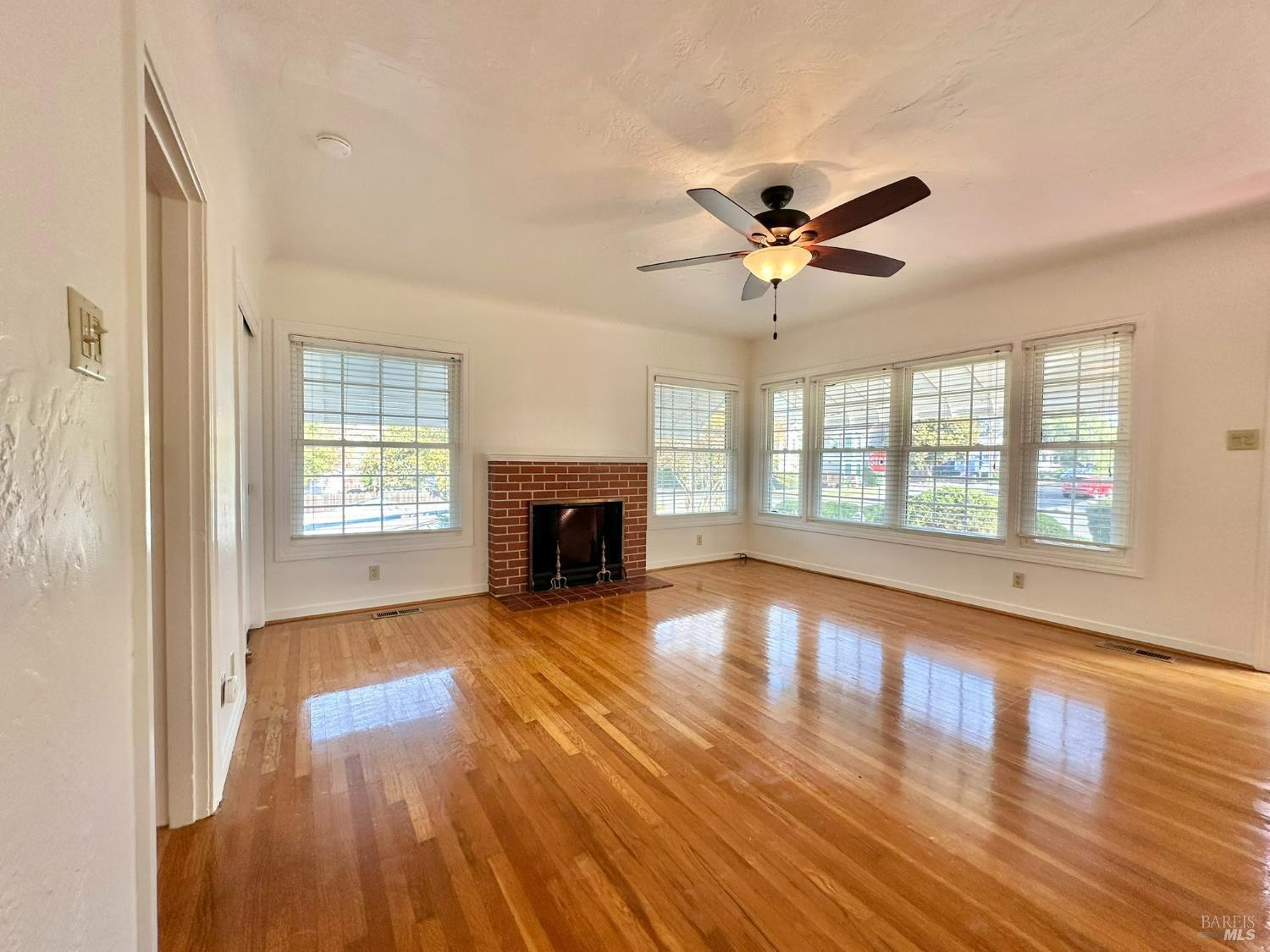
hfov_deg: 102.1
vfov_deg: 85.7
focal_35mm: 14
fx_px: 514
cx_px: 635
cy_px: 476
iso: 160
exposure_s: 1/120
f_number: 2.2
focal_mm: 2.22
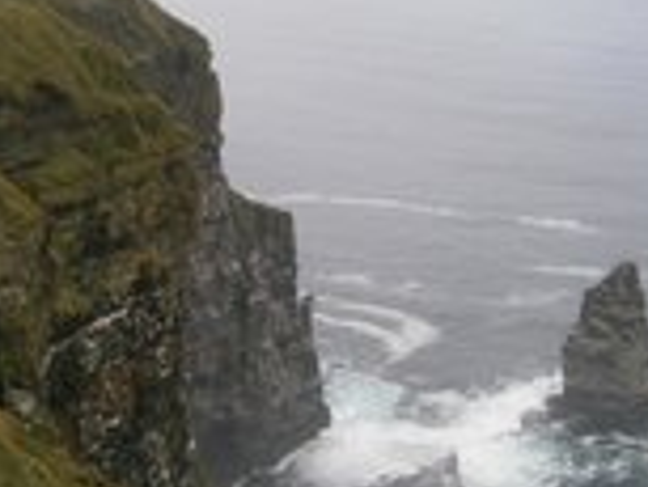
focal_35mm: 61
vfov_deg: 24.0
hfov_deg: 31.7
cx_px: 313
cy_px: 279
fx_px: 1143
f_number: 2.8
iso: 80
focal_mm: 4.7
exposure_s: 1/1250
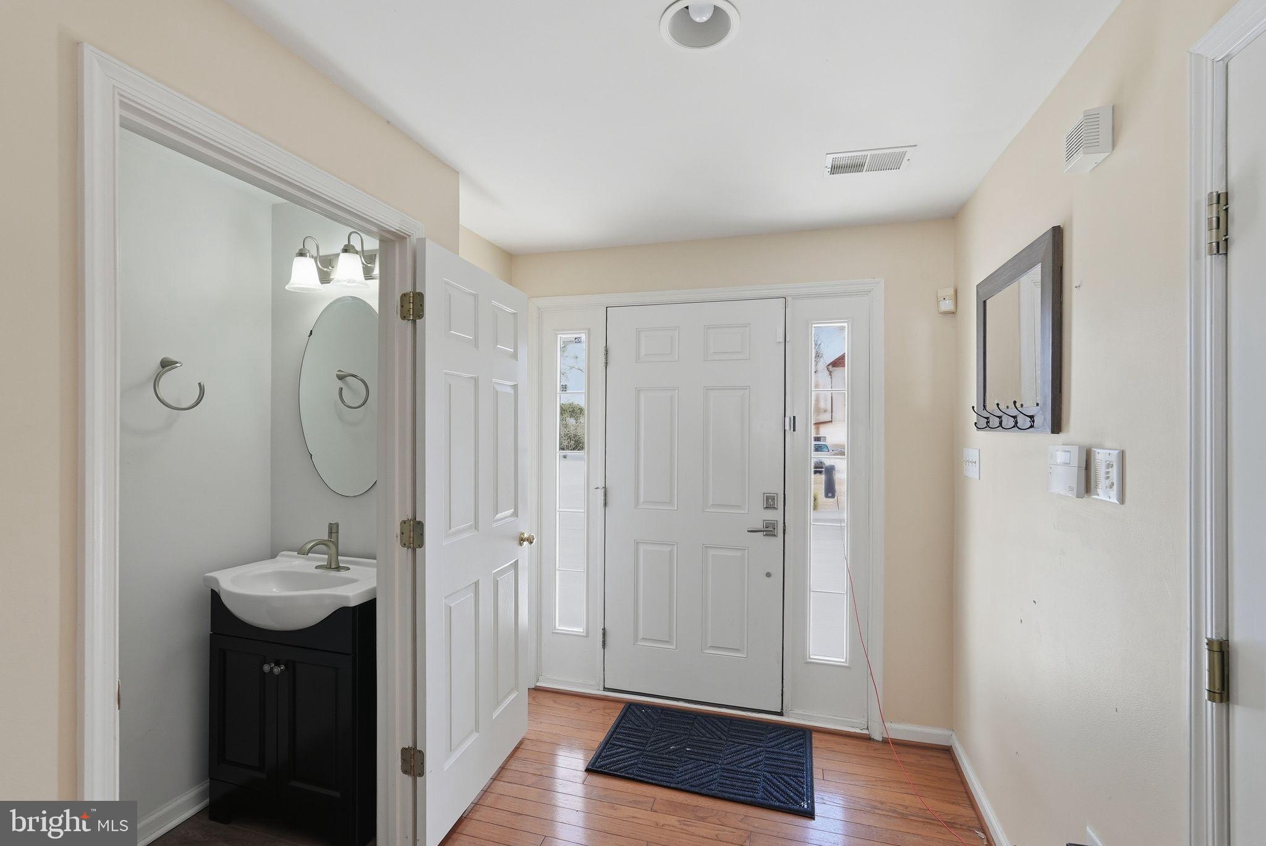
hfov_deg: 96.7
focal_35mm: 16
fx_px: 563
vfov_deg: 73.8
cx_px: 633
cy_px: 423
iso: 320
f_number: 8
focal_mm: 16
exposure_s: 1/30
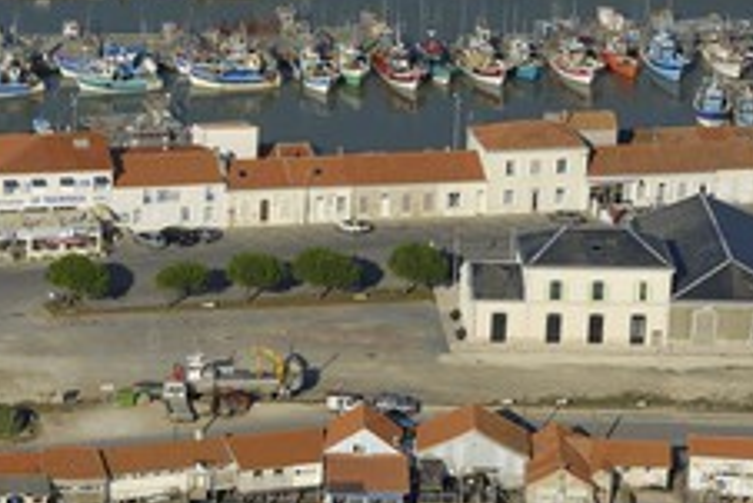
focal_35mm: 251
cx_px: 138
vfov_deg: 5.5
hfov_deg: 8.2
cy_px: 180
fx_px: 5253
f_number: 5.6
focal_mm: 90
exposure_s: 1/800
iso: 100
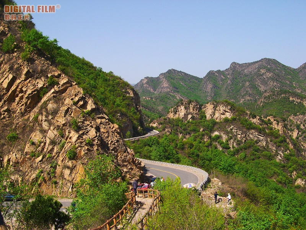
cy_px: 115
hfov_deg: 49.0
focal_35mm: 38
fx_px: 336
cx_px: 153
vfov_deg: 37.7
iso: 100
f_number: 7.6
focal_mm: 8
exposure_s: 1/155
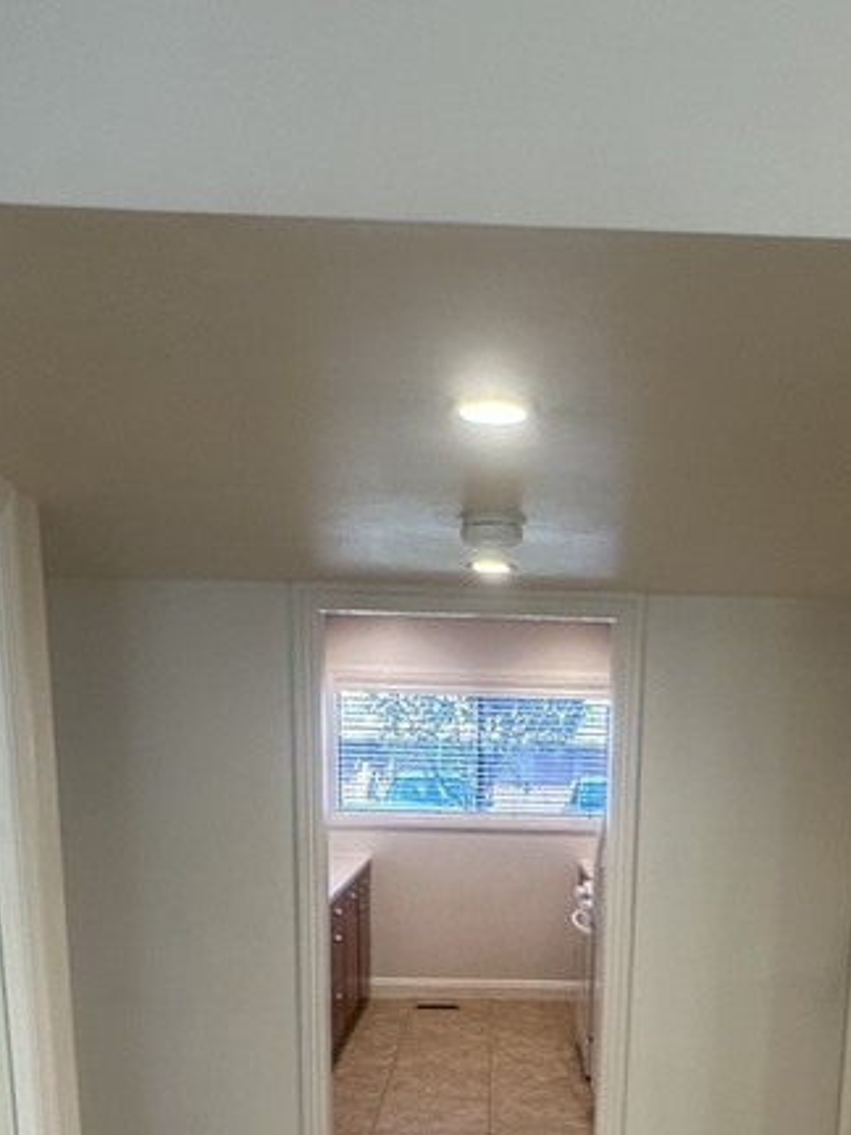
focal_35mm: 35
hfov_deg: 40.4
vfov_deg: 48.2
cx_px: 536
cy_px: 977
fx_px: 1147
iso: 160
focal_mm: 2.22
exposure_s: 1/60
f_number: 2.2
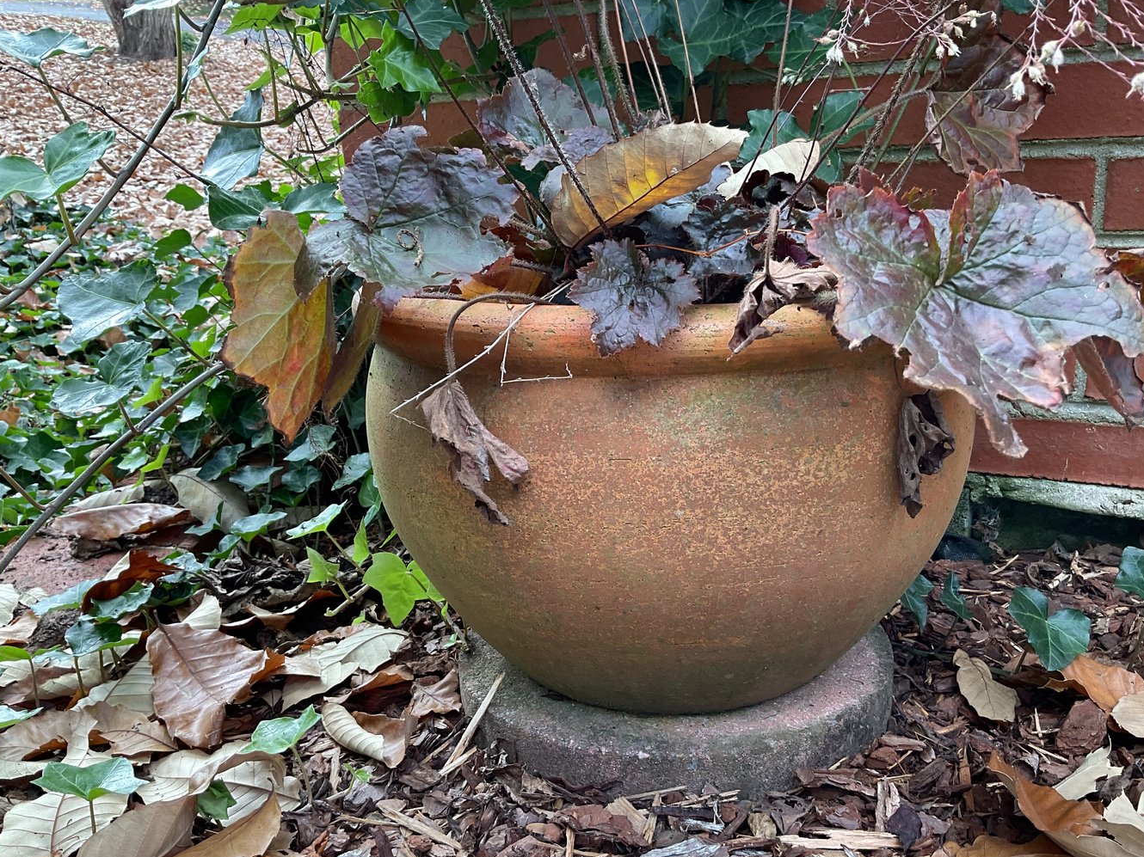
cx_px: 644
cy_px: 484
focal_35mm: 33
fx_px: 1090
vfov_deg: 42.8
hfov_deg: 55.2
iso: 40
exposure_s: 1/120
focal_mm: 3
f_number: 1.8
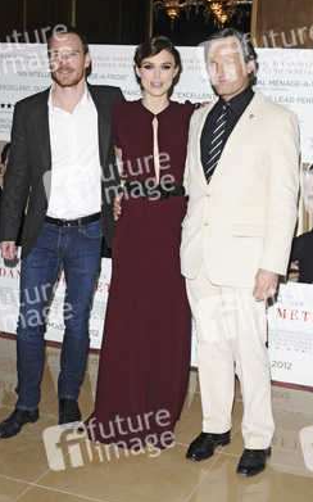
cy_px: 248
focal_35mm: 49
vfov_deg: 41.4
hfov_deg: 26.6
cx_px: 147
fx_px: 663
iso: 320
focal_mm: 31
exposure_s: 1/250
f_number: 5
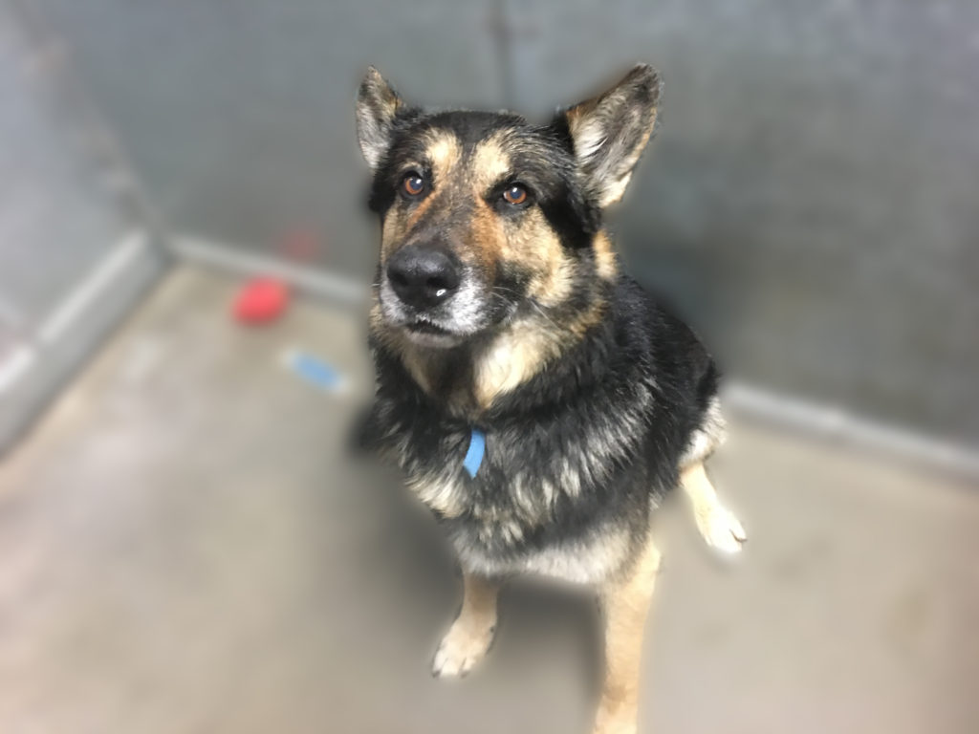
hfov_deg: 61.7
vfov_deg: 48.2
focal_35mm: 29
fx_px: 820
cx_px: 490
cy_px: 367
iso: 50
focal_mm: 4.15
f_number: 2.2
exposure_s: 1/4
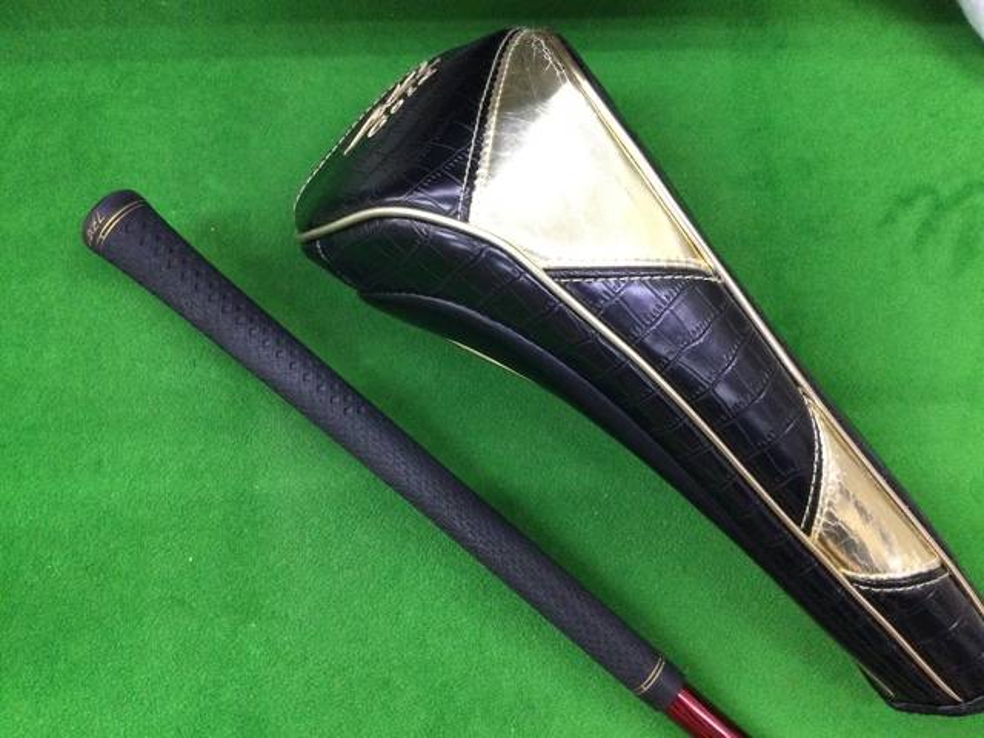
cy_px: 369
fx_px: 881
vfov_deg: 45.4
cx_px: 492
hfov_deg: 58.4
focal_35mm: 31
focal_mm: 3.3
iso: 125
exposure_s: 1/30
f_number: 2.4
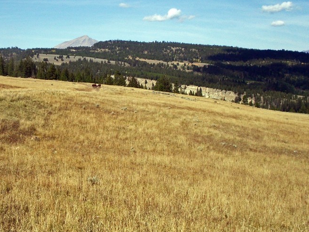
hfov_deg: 34.5
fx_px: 491
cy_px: 93
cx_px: 97
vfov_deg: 26.5
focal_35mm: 55
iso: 80
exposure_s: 1/800
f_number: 4.3
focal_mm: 5.8
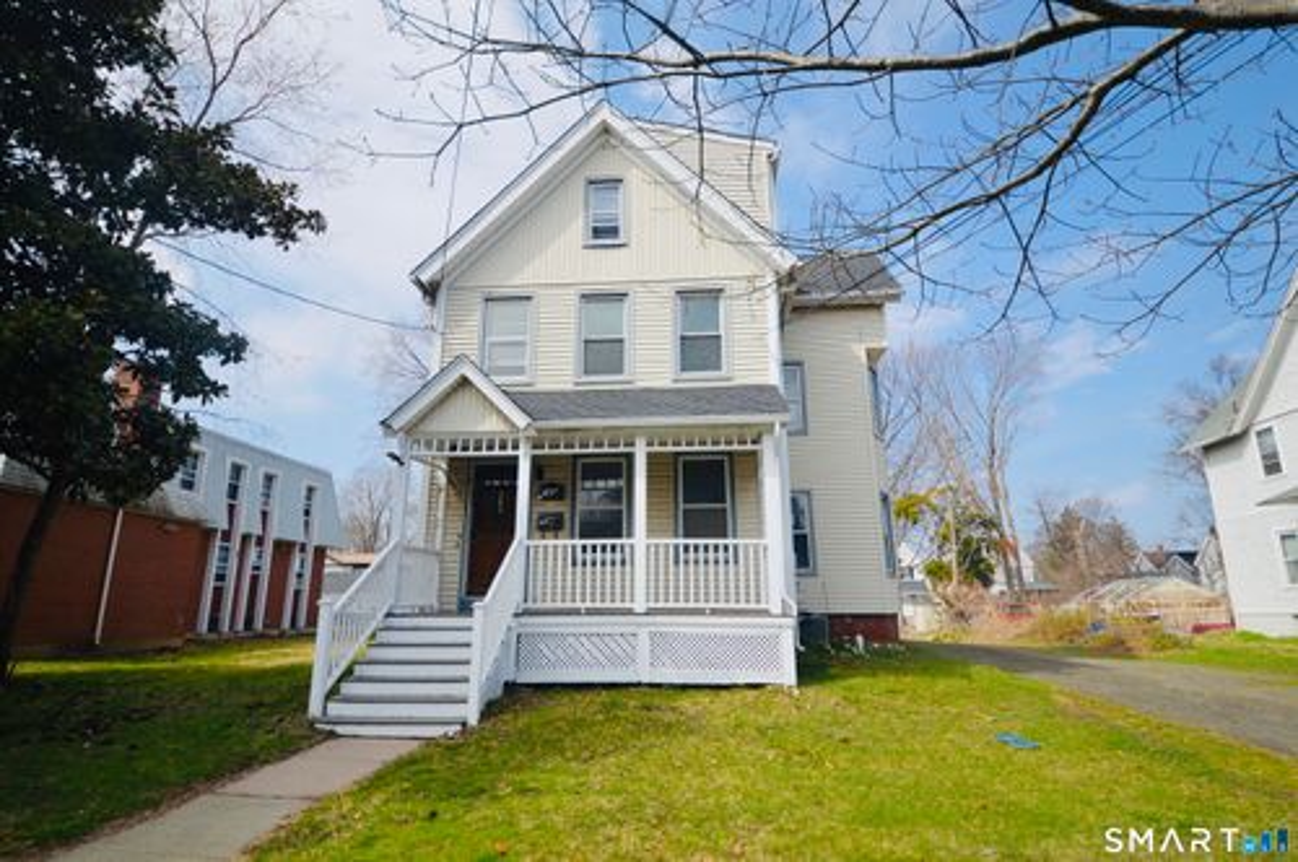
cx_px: 649
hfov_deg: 90.1
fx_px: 648
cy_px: 431
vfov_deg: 67.2
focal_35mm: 18
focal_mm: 12
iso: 100
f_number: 16
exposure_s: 1/1000
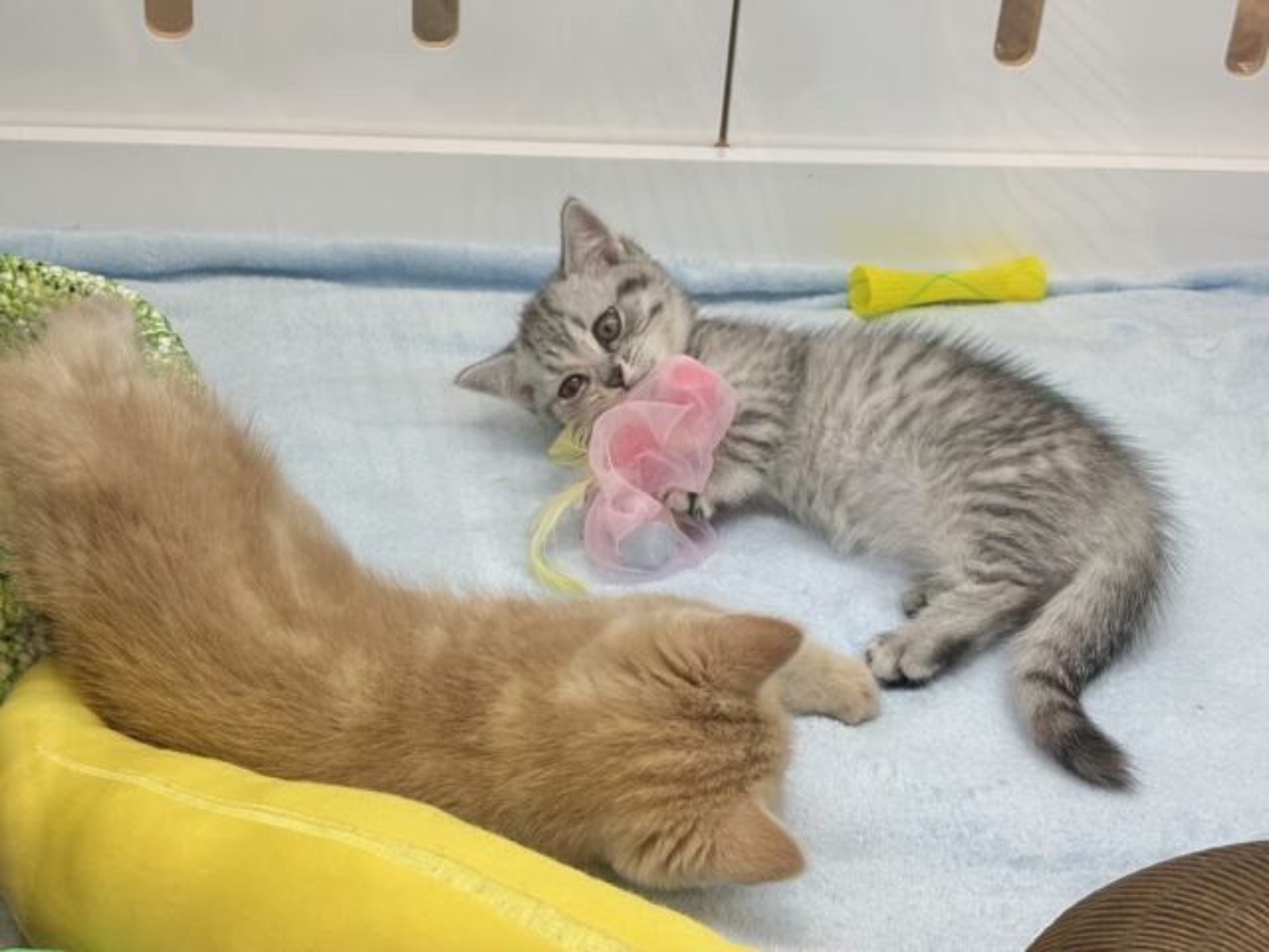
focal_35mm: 52
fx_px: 1906
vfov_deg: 28.0
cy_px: 476
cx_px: 634
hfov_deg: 36.8
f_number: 1.6
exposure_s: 1/100
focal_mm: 5.96
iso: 40
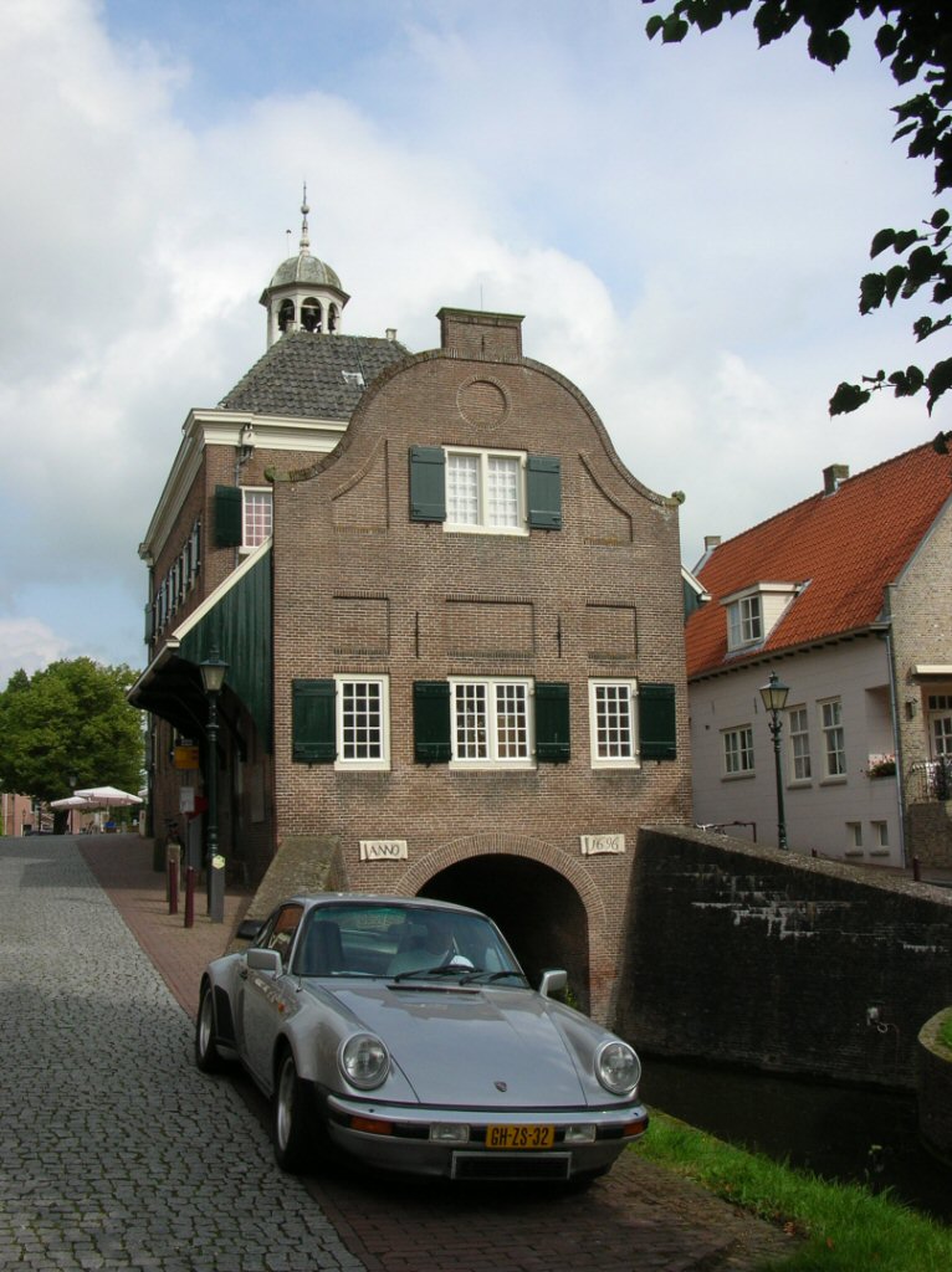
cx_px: 476
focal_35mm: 35
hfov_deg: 40.6
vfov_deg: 52.7
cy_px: 636
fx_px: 1286
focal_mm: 5.8
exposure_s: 1/320
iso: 50
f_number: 5.6
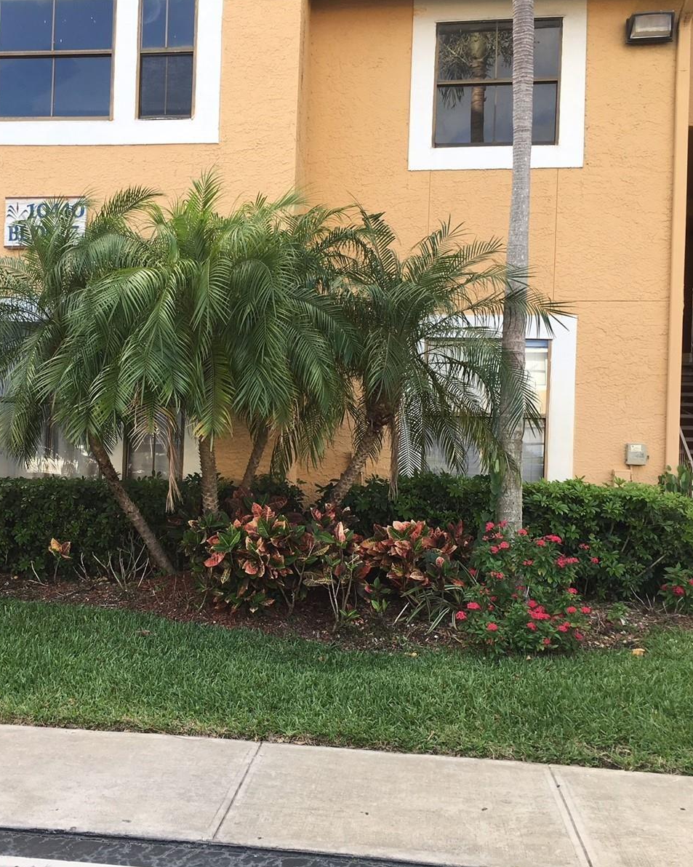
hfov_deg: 38.9
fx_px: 975
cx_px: 271
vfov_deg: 47.9
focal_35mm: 38
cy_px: 434
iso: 25
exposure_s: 1/208
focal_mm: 4.15
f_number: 2.2
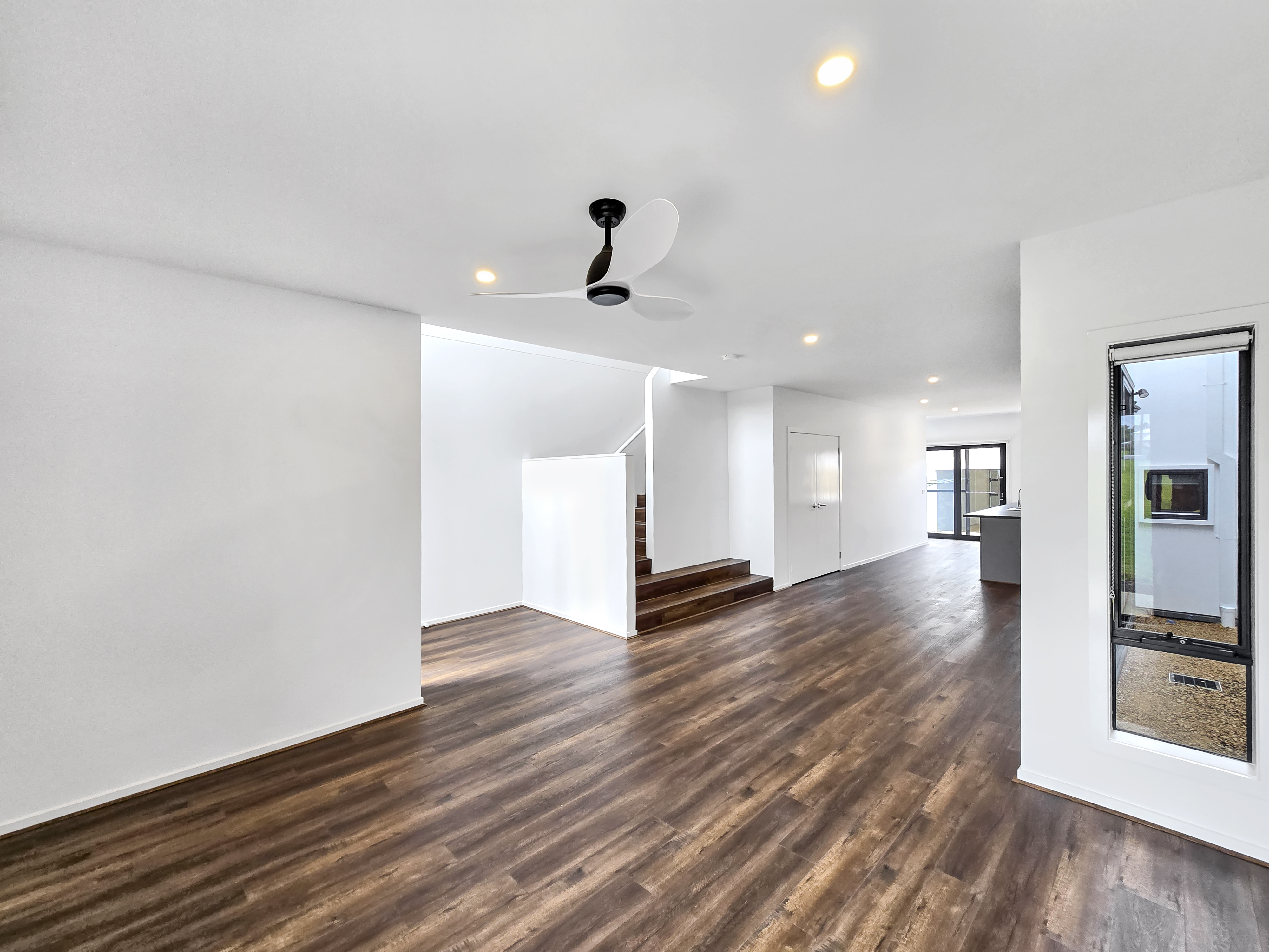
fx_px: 477
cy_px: 476
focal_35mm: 13
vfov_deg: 89.9
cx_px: 634
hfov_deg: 106.2
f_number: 2.2
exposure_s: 1/50
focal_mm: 2.2
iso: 80
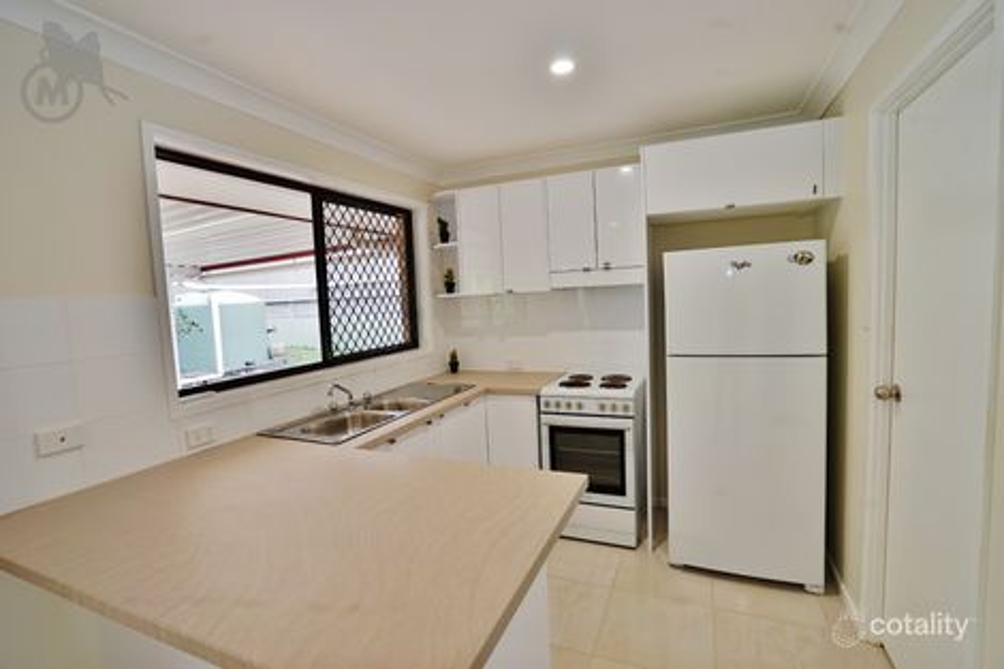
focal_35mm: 16
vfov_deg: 73.7
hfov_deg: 96.8
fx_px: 446
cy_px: 334
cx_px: 502
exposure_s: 1/8
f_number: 8
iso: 100
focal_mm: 16
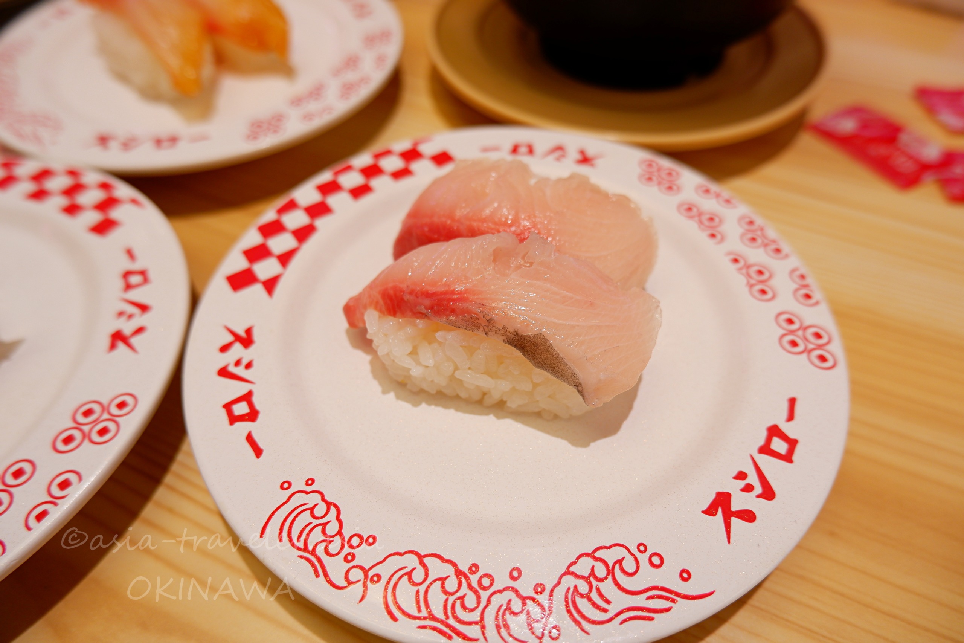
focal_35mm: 23
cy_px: 322
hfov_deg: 76.1
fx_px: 616
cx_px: 482
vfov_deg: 55.1
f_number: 3.5
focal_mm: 15
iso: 200
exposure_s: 1/90
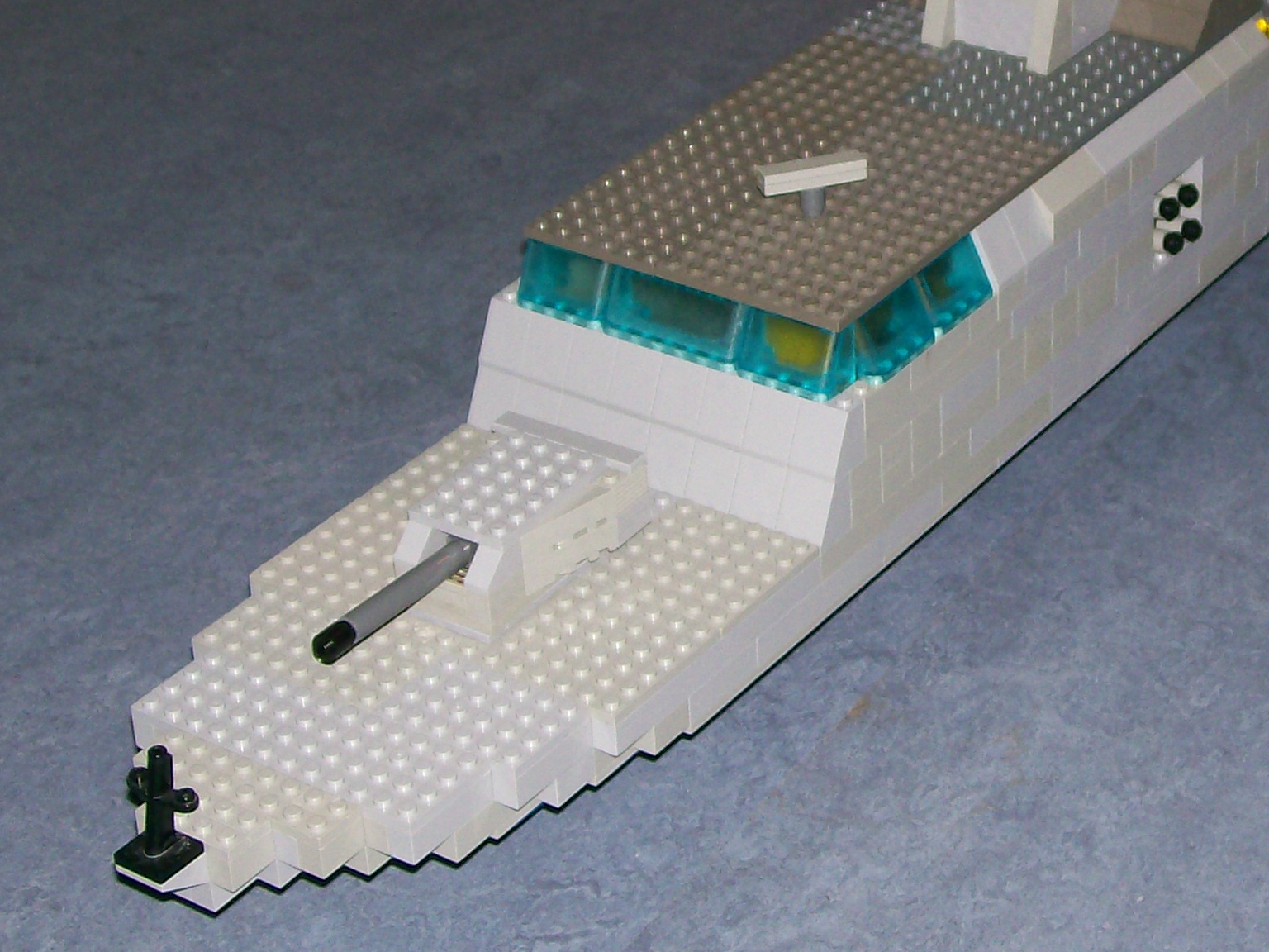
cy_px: 302
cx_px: 986
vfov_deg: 16.4
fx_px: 3299
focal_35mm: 90
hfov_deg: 21.5
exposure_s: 1/73.1
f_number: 3
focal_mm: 7.6
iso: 80
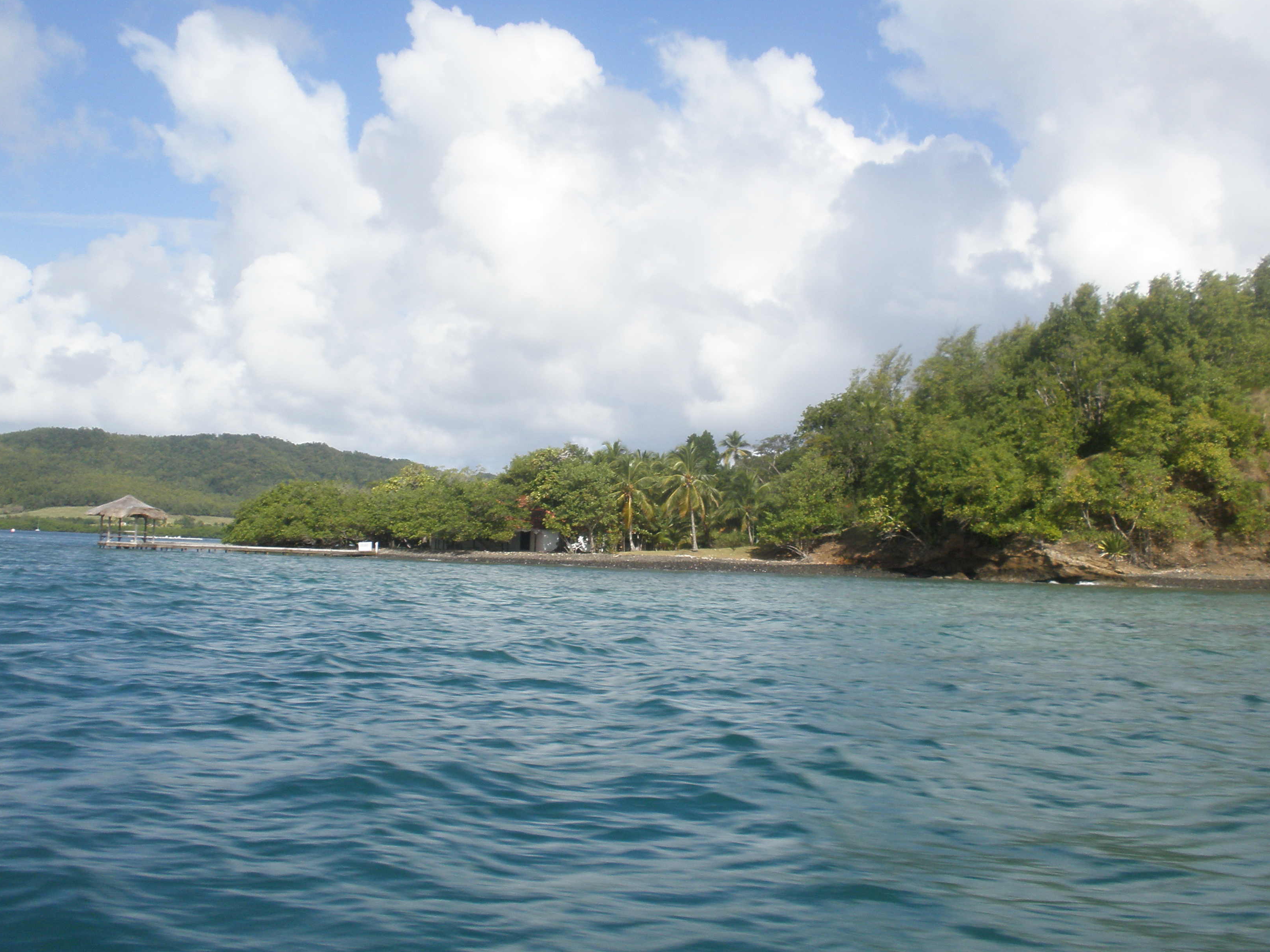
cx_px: 685
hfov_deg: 44.8
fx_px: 1541
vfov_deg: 34.3
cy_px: 488
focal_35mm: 42
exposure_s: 1/125
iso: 64
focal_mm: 6.6
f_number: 10
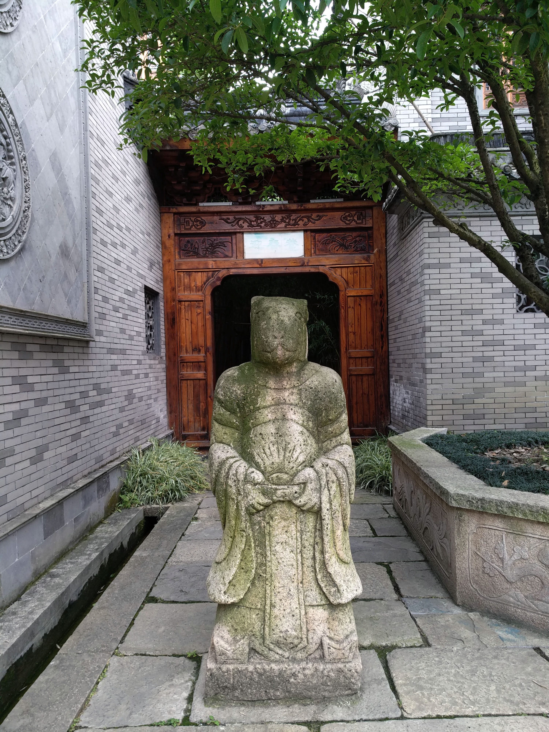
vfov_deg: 76.4
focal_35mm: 22
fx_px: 465
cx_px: 274
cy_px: 366
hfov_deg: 61.1
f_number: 2.2
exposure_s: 1/100
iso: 200
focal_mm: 3.81
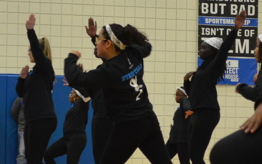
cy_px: 117
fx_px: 1785
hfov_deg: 8.4
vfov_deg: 5.3
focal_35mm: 250
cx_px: 202
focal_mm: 46
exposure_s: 1/125
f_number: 5.3
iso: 1600
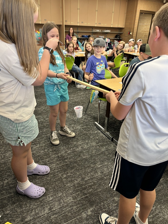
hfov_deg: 53.1
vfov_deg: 67.3
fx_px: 168
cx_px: 84
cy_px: 112
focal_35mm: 26
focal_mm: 5.7
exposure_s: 1/60
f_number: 1.5
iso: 125
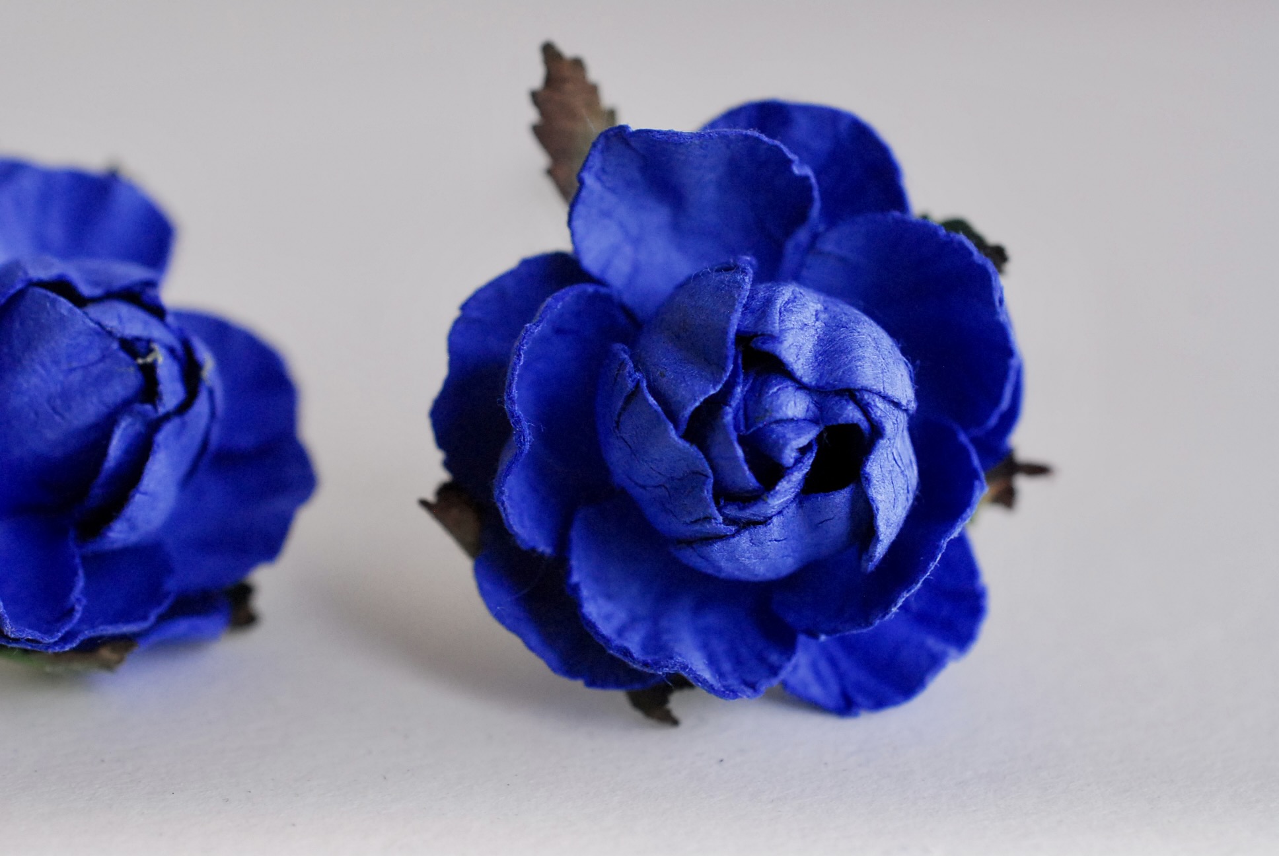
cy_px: 428
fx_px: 2134
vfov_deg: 22.7
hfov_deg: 33.4
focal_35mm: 60
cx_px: 640
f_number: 5.6
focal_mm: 40
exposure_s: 1/80
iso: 640
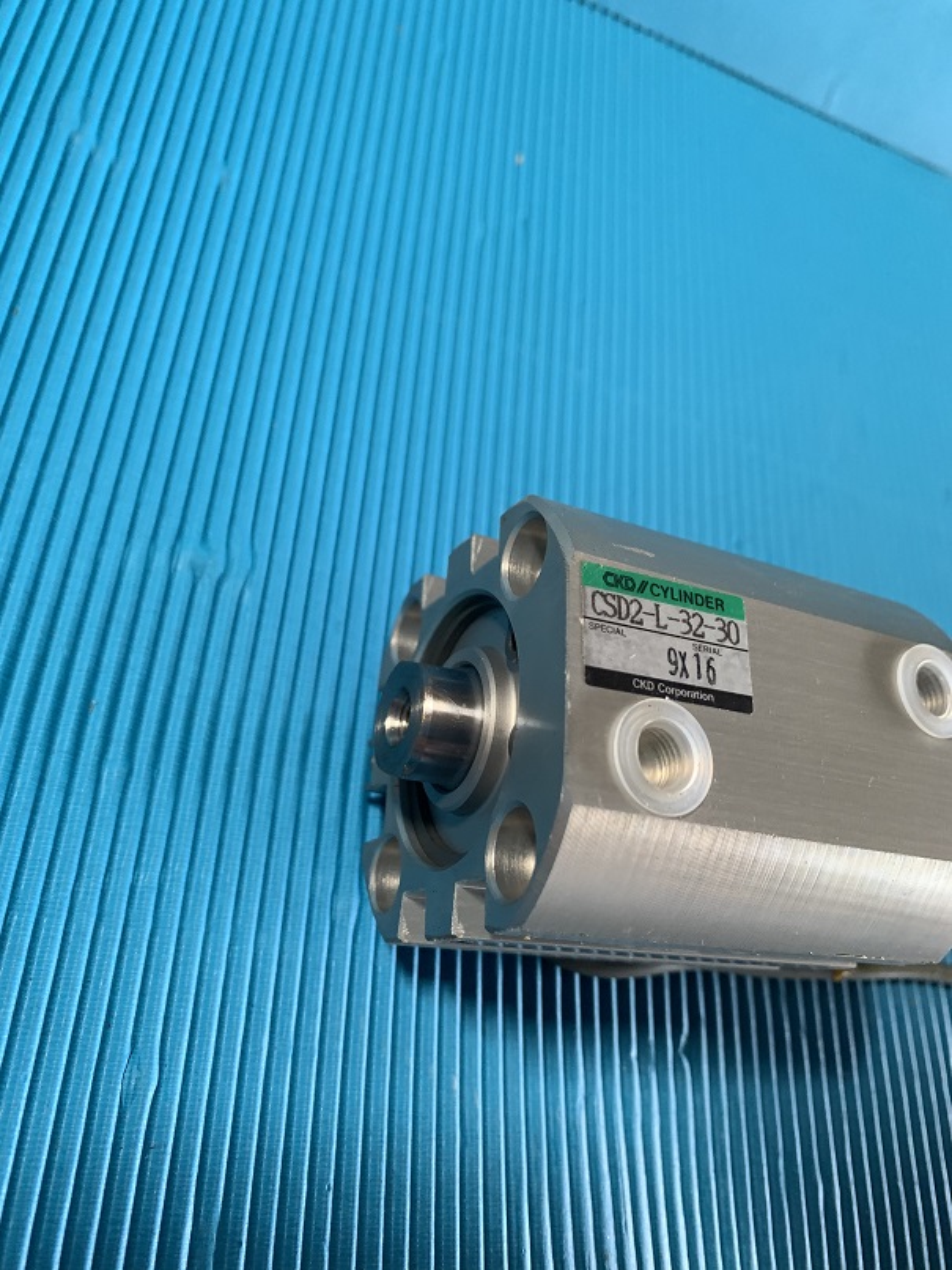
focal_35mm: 26
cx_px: 476
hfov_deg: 53.1
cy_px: 635
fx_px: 954
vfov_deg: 67.3
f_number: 1.8
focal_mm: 4.25
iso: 250
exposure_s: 1/60
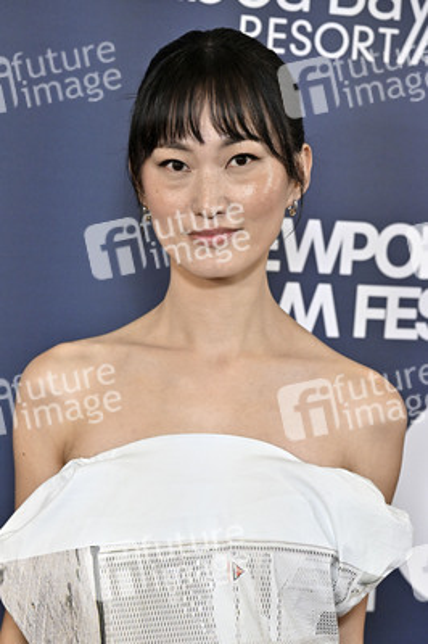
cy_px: 322
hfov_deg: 13.7
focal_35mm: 100
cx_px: 214
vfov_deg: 20.4
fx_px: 1786
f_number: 5.6
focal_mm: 100
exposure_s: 1/320
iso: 2500
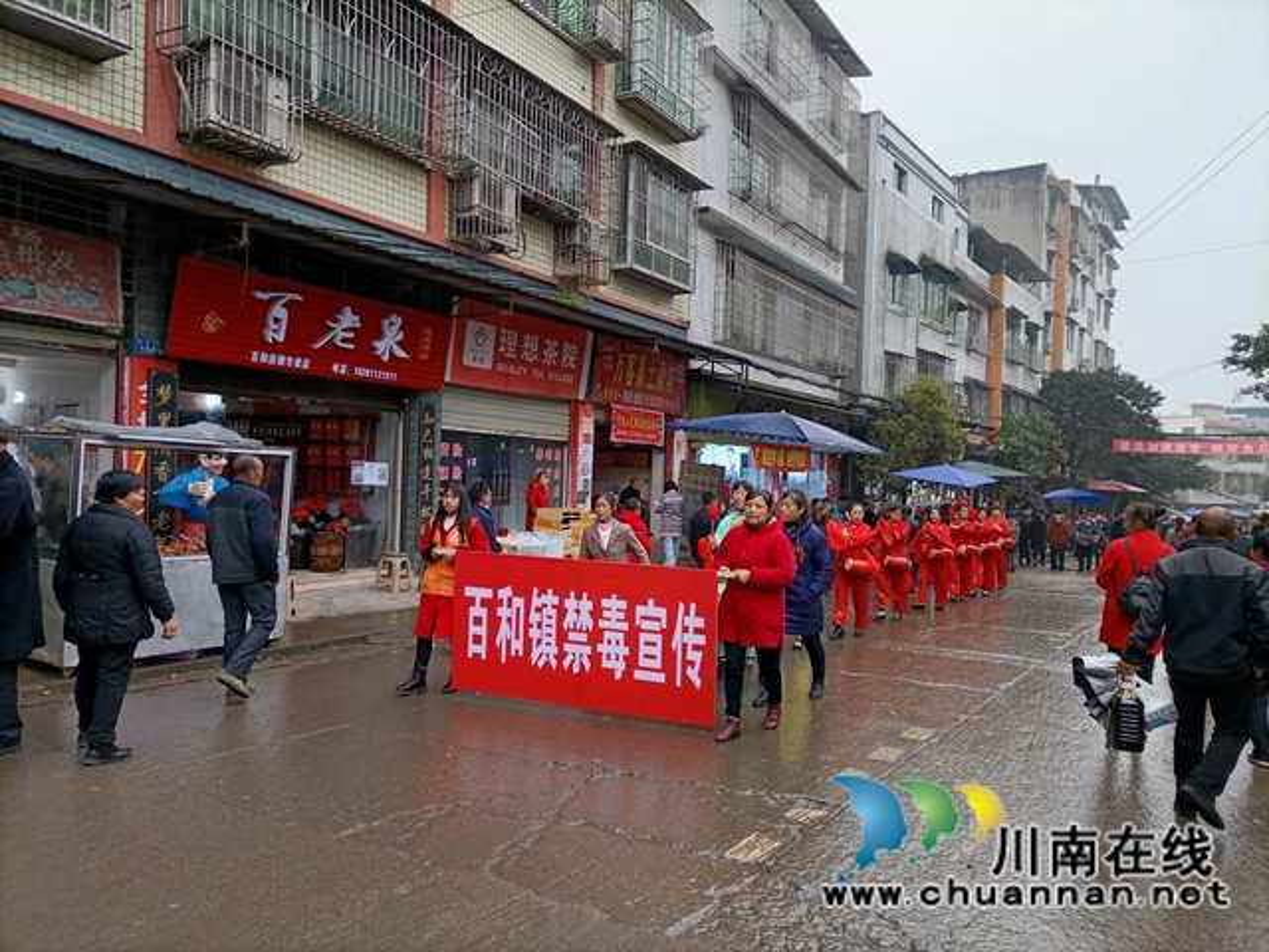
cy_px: 476
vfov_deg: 53.1
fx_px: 953
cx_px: 634
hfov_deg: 67.3
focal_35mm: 26
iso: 259
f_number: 1.8
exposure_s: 1/100
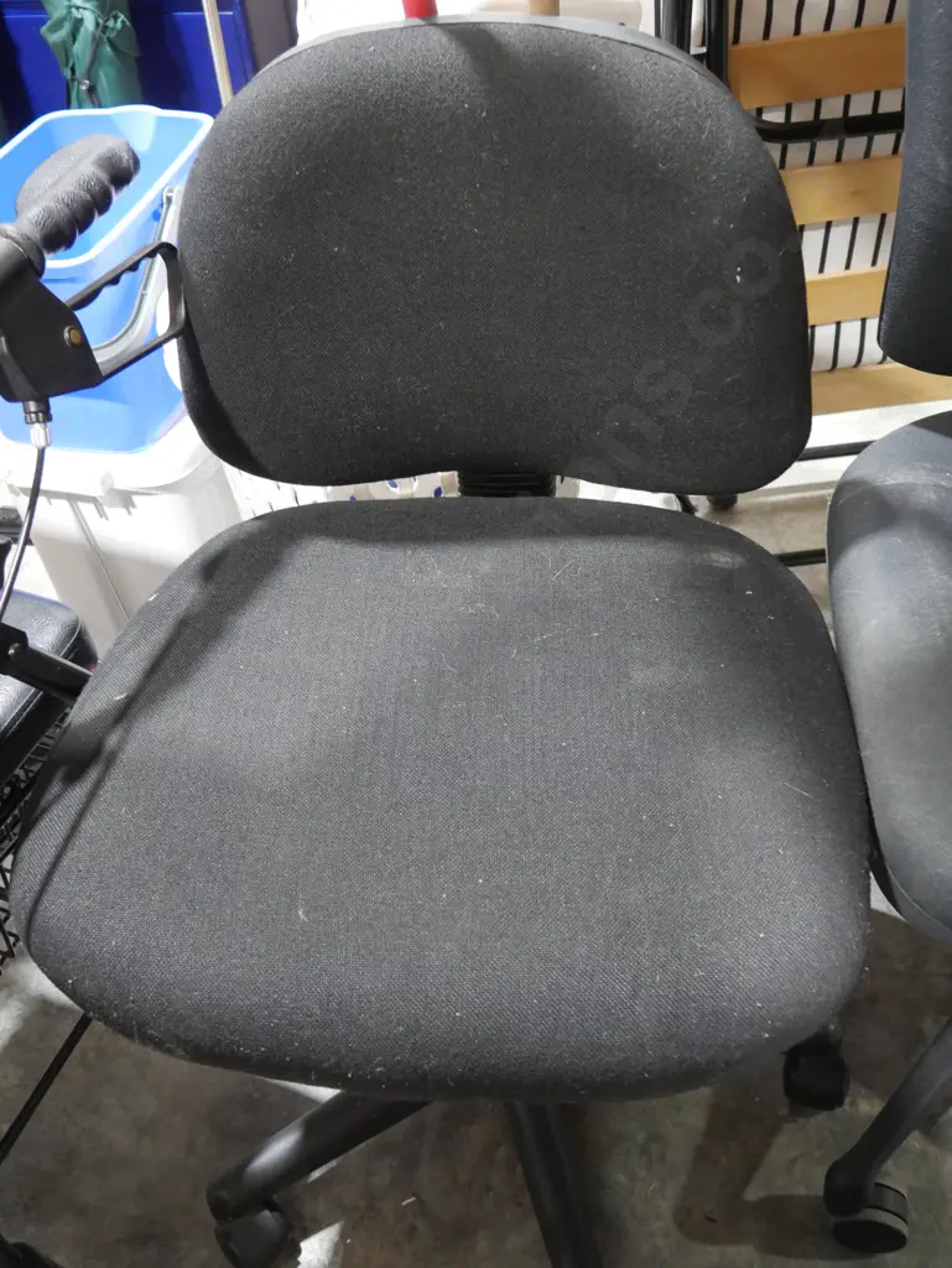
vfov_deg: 51.3
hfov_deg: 39.7
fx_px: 1319
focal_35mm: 36
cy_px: 634
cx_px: 476
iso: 2000
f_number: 4
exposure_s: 1/60
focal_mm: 18
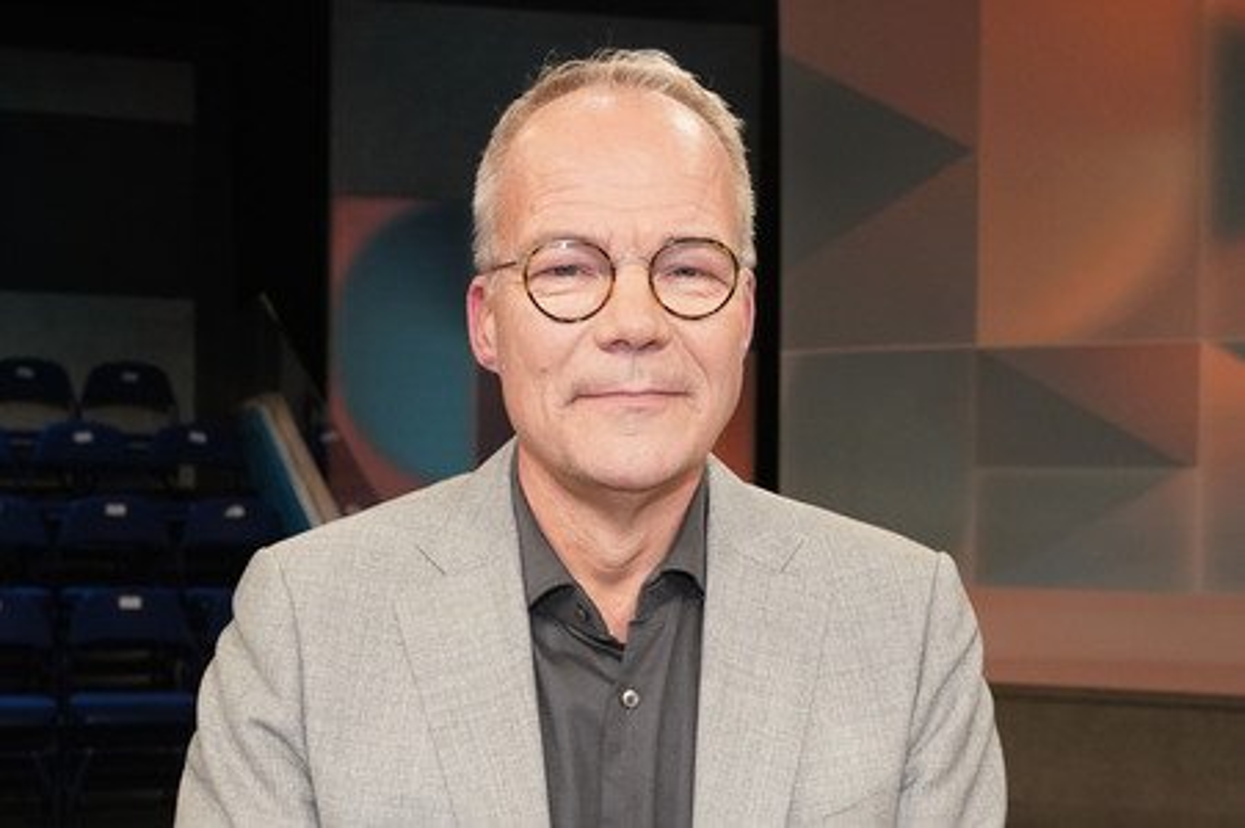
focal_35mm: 29
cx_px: 622
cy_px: 414
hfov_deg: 63.7
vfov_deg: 44.9
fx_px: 1002
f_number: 5.6
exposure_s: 1/125
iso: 2000
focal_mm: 29
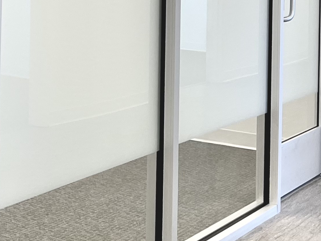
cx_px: 38
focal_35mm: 94
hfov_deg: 20.5
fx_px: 872
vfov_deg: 15.1
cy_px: -67
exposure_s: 1/165
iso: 64
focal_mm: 5.1
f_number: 1.6
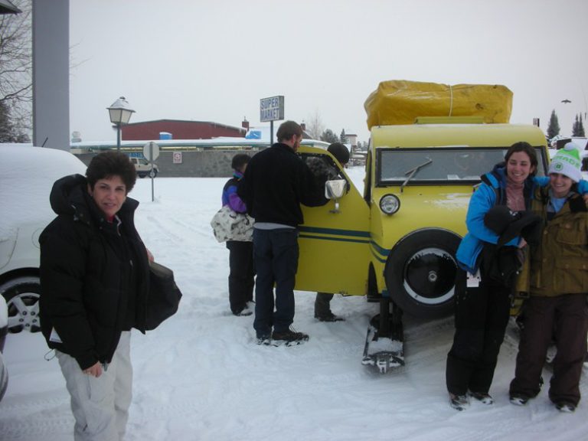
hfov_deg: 52.6
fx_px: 595
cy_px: 220
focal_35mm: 35
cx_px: 294
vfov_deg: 40.7
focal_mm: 5.8
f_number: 3
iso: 50
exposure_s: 1/117
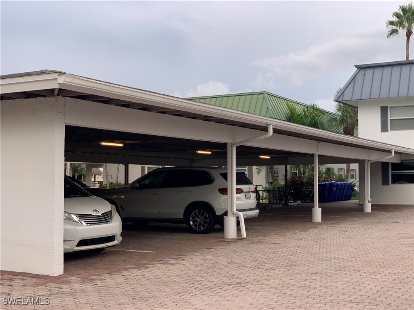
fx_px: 622
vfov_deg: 28.0
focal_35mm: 52
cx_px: 207
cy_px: 155
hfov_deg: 36.8
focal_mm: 6
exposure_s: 1/69
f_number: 2.4
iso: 16
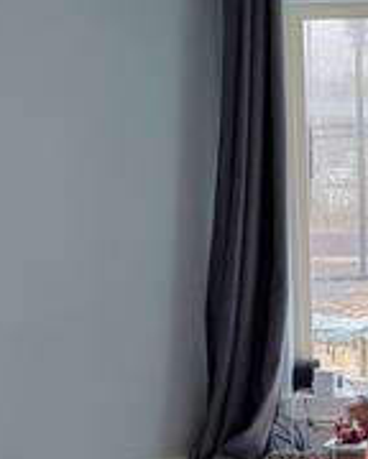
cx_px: 432
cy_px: 668
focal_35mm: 144
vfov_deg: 12.8
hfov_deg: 10.6
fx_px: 1960
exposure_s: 1/120
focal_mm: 5.4
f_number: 1.8
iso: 200
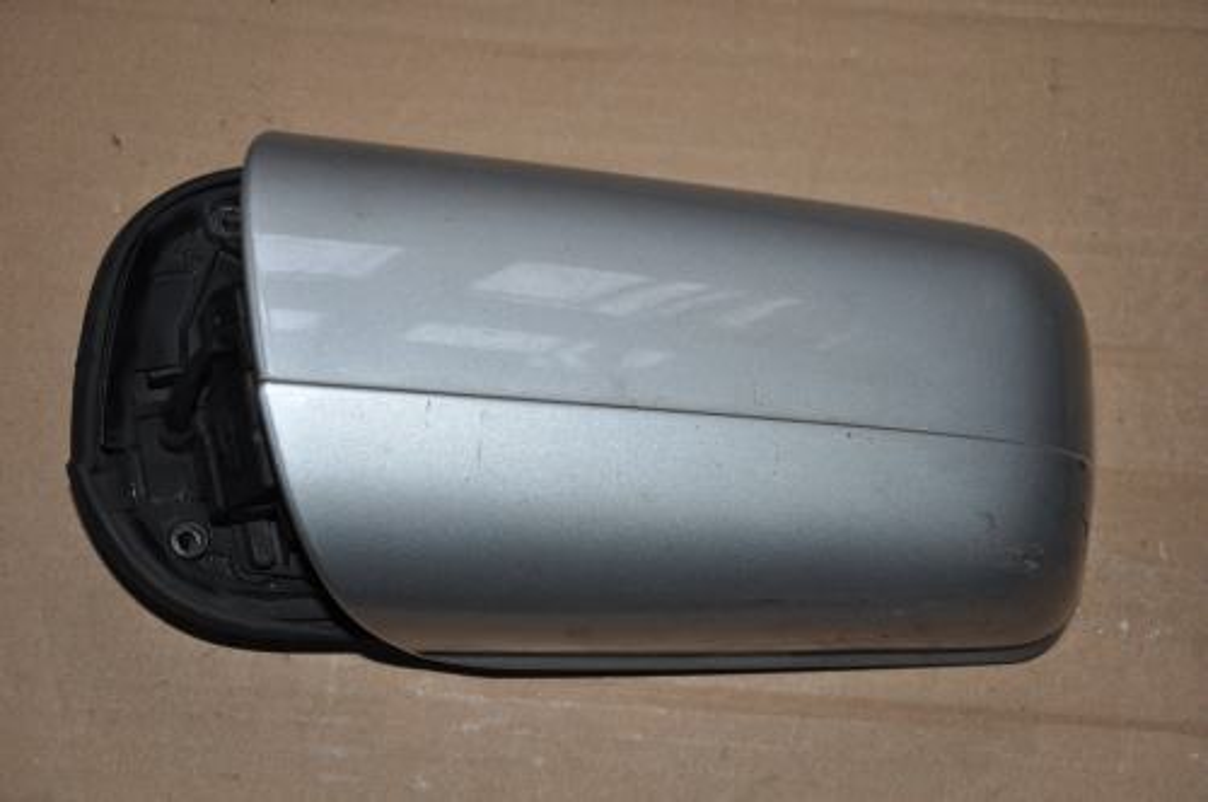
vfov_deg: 21.5
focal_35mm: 63
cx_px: 604
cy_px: 401
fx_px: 2111
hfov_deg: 31.9
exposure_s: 1/60
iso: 560
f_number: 4.8
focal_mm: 42
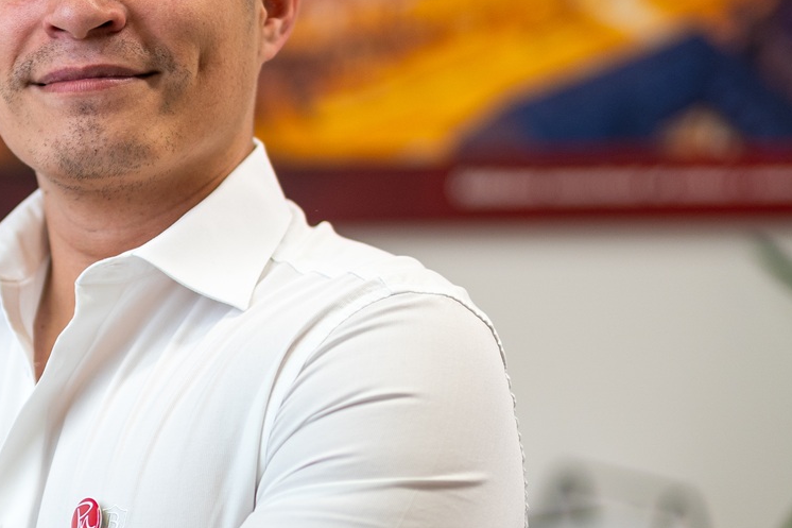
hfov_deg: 15.2
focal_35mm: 134
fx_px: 2947
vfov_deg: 10.2
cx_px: 117
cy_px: 346
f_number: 1.4
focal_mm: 50
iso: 200
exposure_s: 1/400
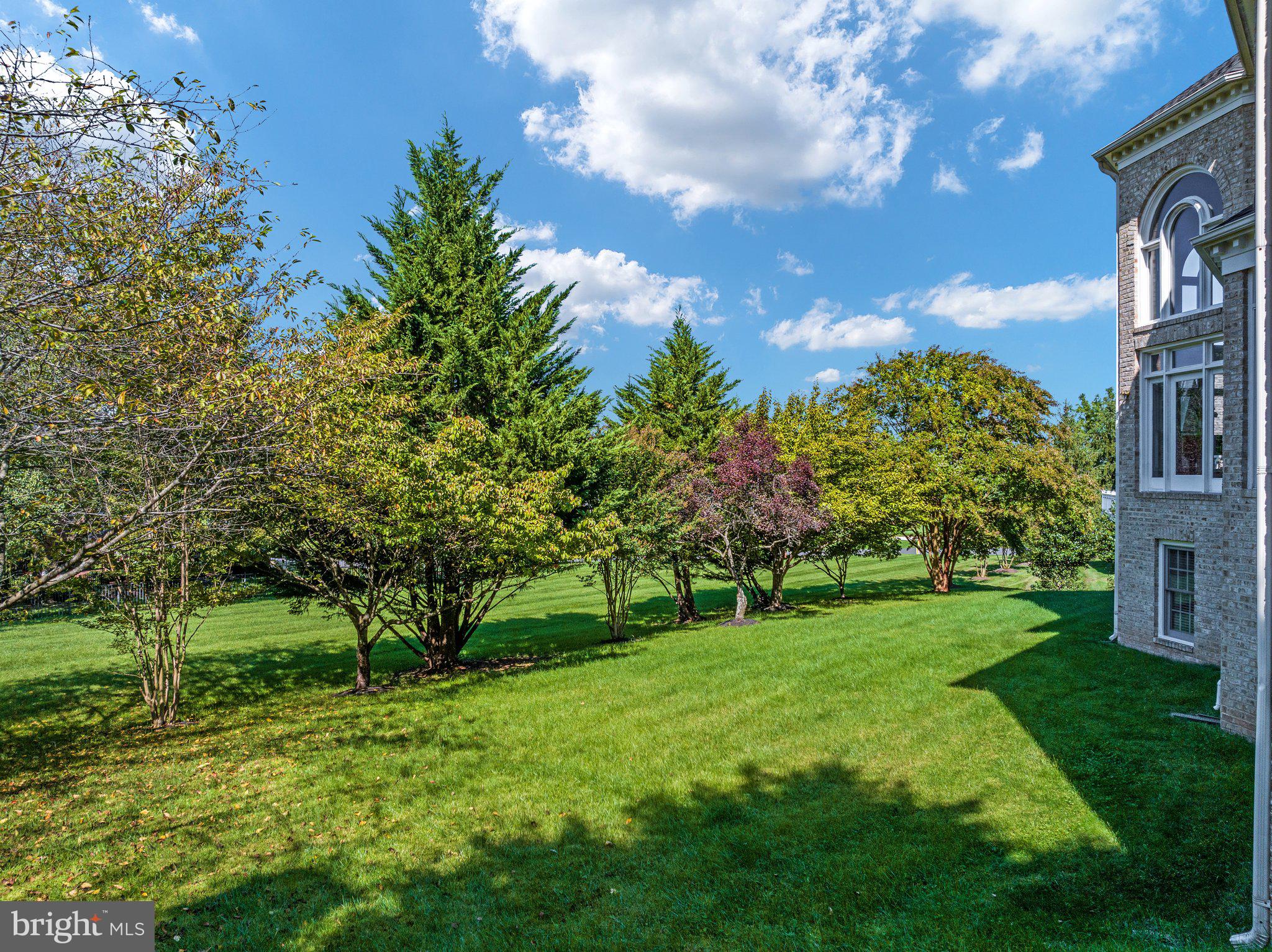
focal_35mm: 24
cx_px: 636
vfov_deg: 56.8
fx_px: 881
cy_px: 476
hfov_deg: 71.6
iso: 100
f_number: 4
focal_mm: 12.29
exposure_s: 1/200
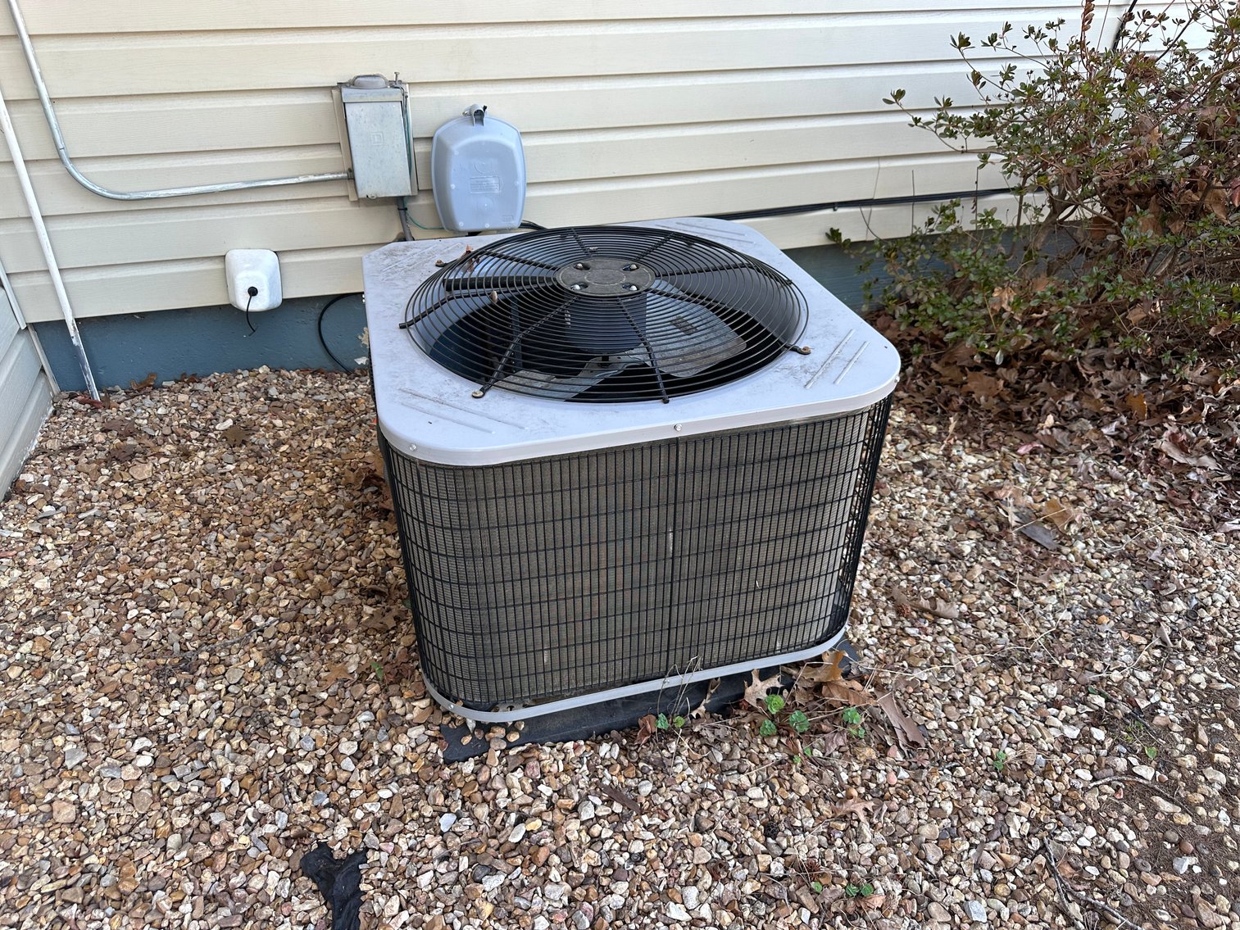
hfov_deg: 71.6
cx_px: 620
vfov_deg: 56.8
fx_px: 860
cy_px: 465
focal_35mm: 24
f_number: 1.78
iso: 80
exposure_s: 1/121
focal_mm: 6.86
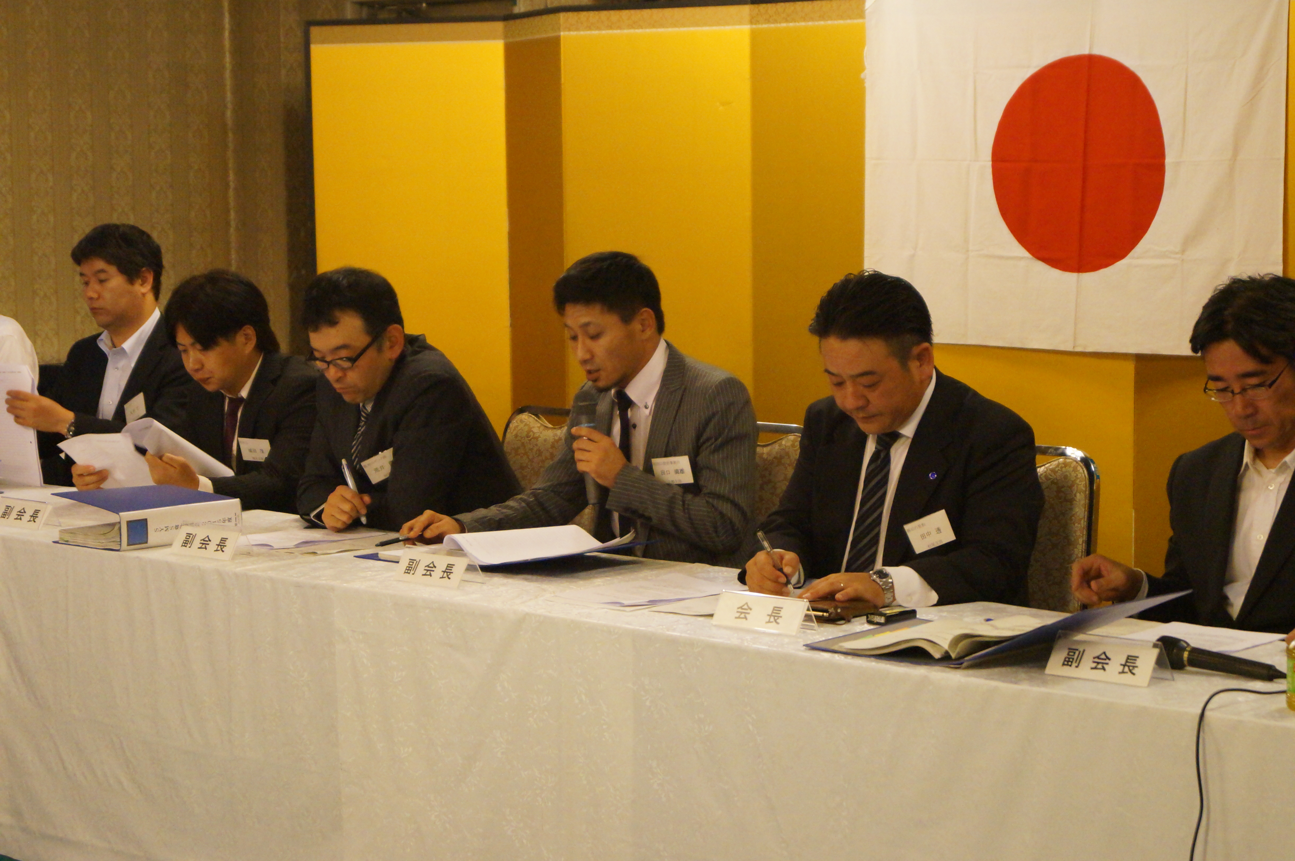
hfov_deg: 24.6
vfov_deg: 16.5
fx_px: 2965
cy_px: 430
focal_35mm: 82
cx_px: 648
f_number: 5.6
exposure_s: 1/40
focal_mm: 55
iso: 3200
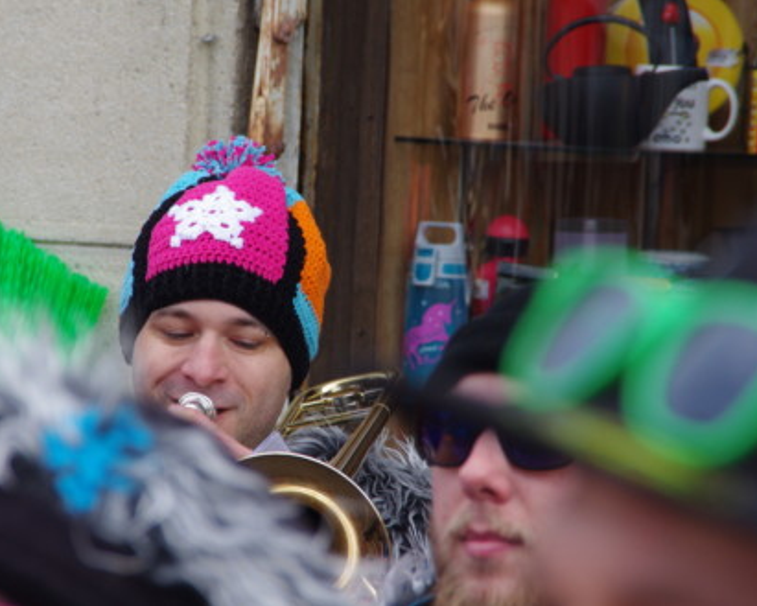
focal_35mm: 342
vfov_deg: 4.5
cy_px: 303
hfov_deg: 5.7
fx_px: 7664
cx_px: 300
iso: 400
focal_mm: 200
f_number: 10
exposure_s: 1/250
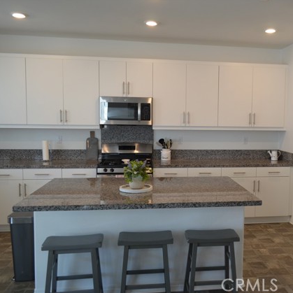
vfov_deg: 47.2
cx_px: 201
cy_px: 147
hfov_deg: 46.3
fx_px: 335
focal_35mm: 35
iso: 400
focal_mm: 18
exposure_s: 1/60
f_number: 4
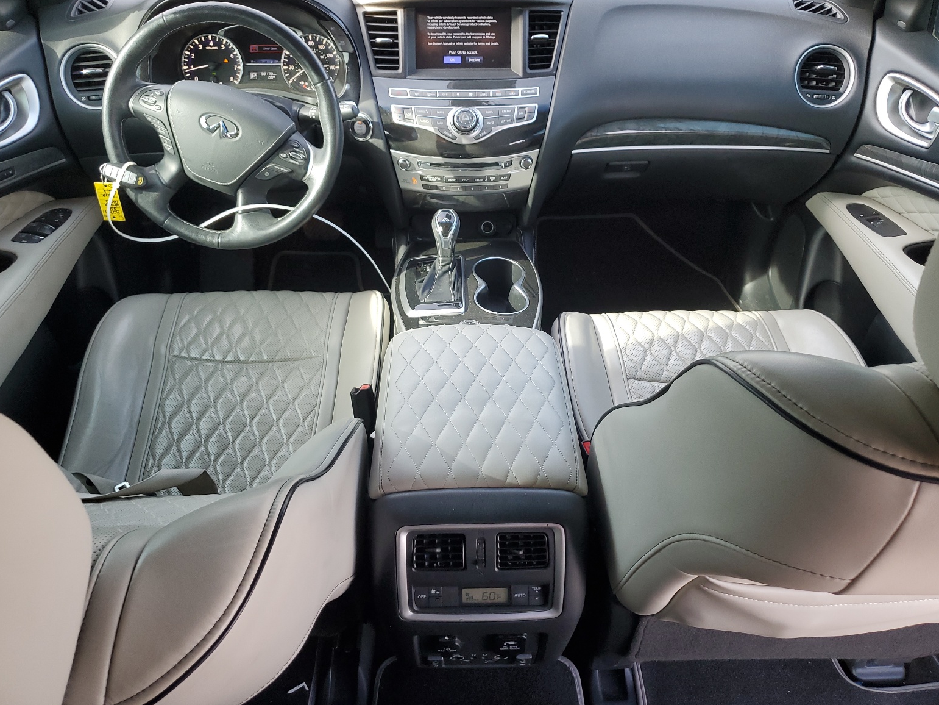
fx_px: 732
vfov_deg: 51.4
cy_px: 348
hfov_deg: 65.3
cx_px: 472
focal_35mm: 27
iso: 63
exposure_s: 1/120
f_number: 1.5
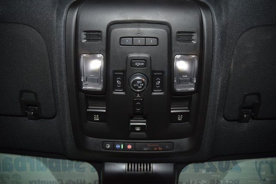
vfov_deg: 48.0
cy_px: 92
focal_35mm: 27
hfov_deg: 67.4
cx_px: 138
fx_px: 207
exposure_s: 1/60
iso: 560
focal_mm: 18
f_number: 3.5
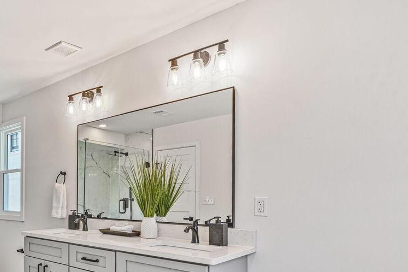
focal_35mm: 27
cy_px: 219
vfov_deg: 45.4
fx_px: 306
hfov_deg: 62.0
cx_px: 85
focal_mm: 14
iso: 200
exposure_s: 1/125
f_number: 9
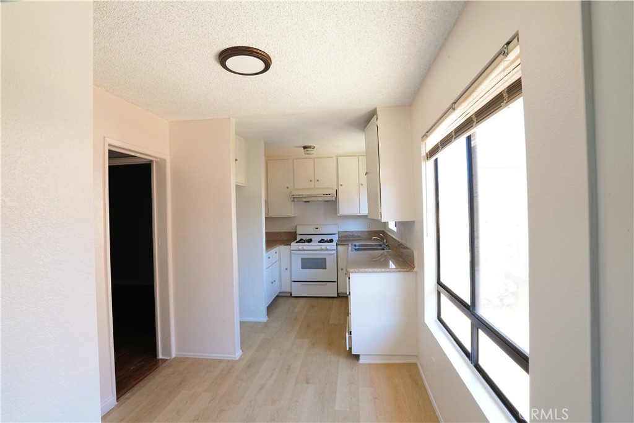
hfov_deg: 96.7
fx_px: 282
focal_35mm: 16
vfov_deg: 73.8
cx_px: 317
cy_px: 212
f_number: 8
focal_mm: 16
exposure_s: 1/5
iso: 100
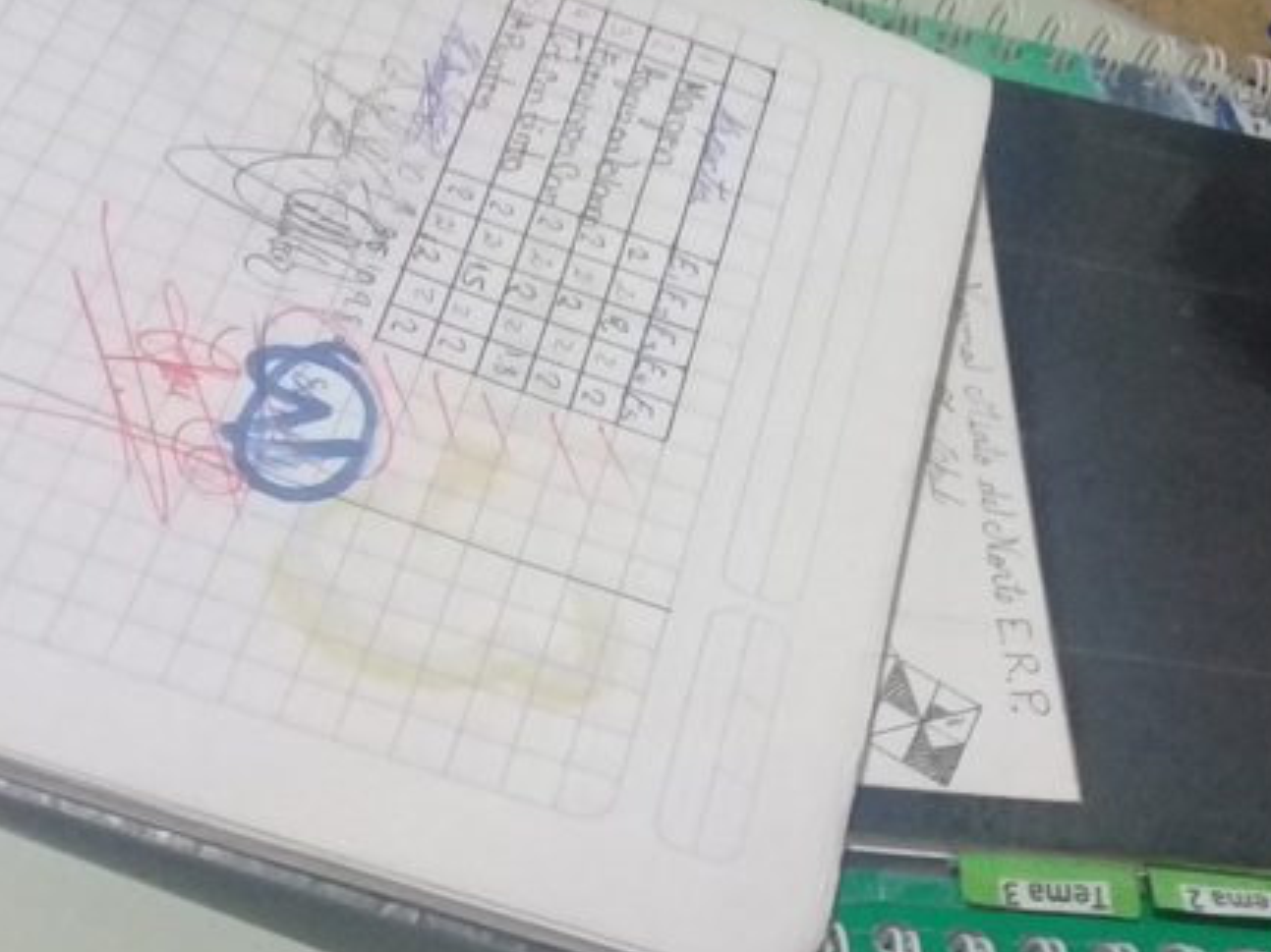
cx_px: 746
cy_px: 696
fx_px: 1689
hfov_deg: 41.1
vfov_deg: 31.0
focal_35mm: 46
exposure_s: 1/15
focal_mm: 3.3
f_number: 2.2
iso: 400
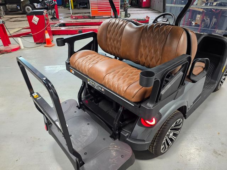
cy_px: 85
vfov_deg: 58.9
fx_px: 151
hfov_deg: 73.9
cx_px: 114
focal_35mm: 23
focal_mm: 6.3
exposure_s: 1/120
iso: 250
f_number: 1.7
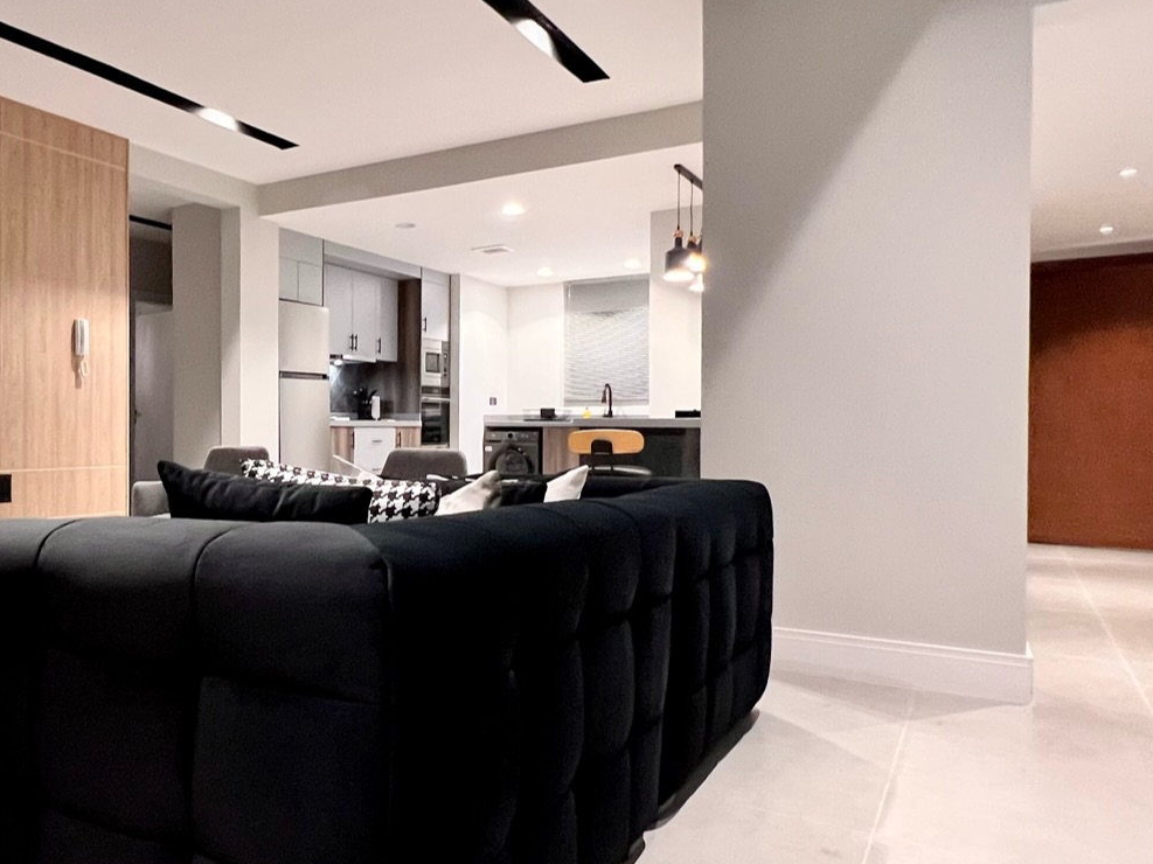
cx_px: 259
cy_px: 444
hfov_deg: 60.9
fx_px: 899
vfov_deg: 51.3
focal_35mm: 27
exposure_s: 1/60
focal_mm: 1.57
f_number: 1.8
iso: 400
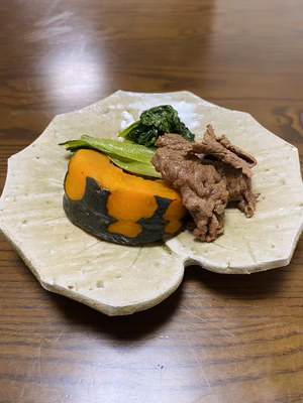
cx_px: 152
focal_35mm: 26
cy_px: 202
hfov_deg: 53.1
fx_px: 303
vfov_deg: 67.3
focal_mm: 4.25
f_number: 1.8
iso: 125
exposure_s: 1/60
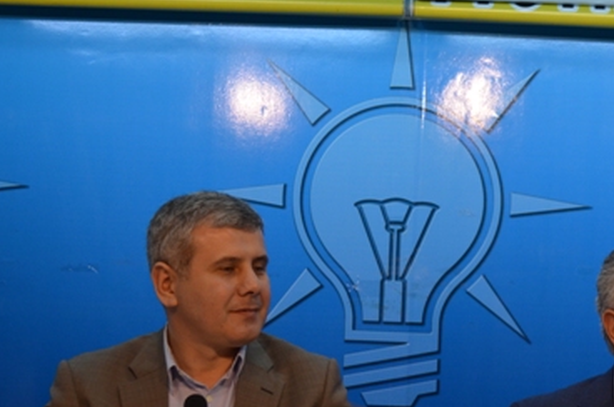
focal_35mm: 99
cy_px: 279
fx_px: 1686
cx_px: 517
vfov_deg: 13.7
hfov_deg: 20.3
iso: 640
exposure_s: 1/60
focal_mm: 38
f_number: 5
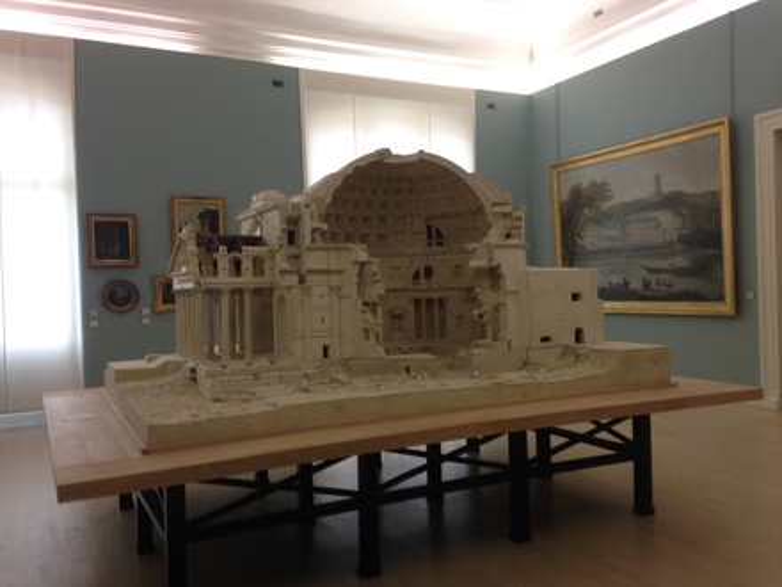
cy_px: 294
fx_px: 745
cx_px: 391
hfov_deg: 55.4
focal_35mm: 33
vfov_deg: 42.9
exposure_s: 1/30
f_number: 2.4
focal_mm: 4.12
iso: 50
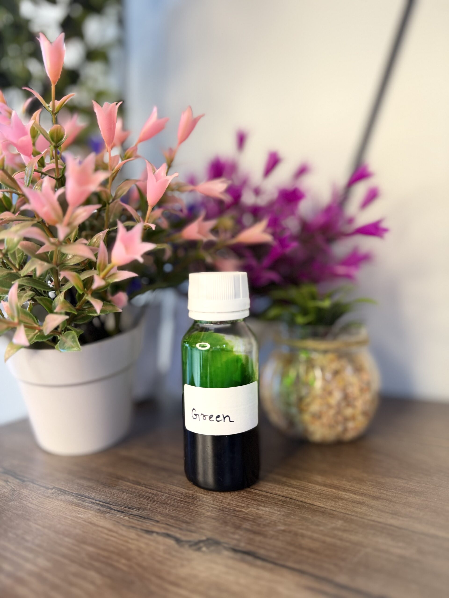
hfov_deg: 56.8
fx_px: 415
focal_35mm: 24
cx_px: 224
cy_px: 299
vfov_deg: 71.6
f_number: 1.78
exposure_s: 1/50
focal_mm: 6.76
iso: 160
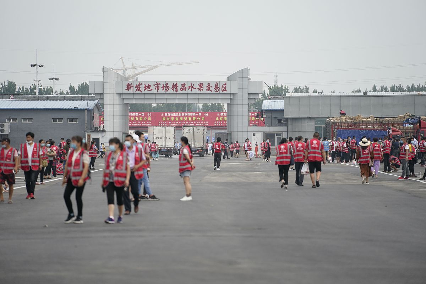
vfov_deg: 7.6
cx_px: 213
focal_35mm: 180
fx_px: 2130
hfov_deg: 11.4
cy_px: 142
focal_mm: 180
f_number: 2.8
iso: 1000
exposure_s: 1/8000
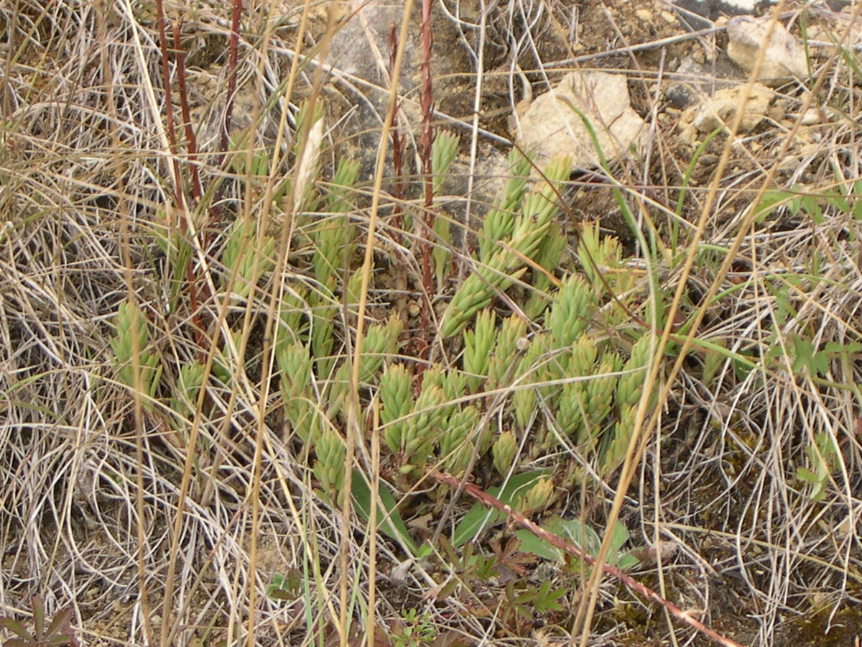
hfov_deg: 17.3
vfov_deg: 13.0
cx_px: 431
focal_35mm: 114
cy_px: 324
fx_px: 2839
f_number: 4.9
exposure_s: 1/110
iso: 100
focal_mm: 24
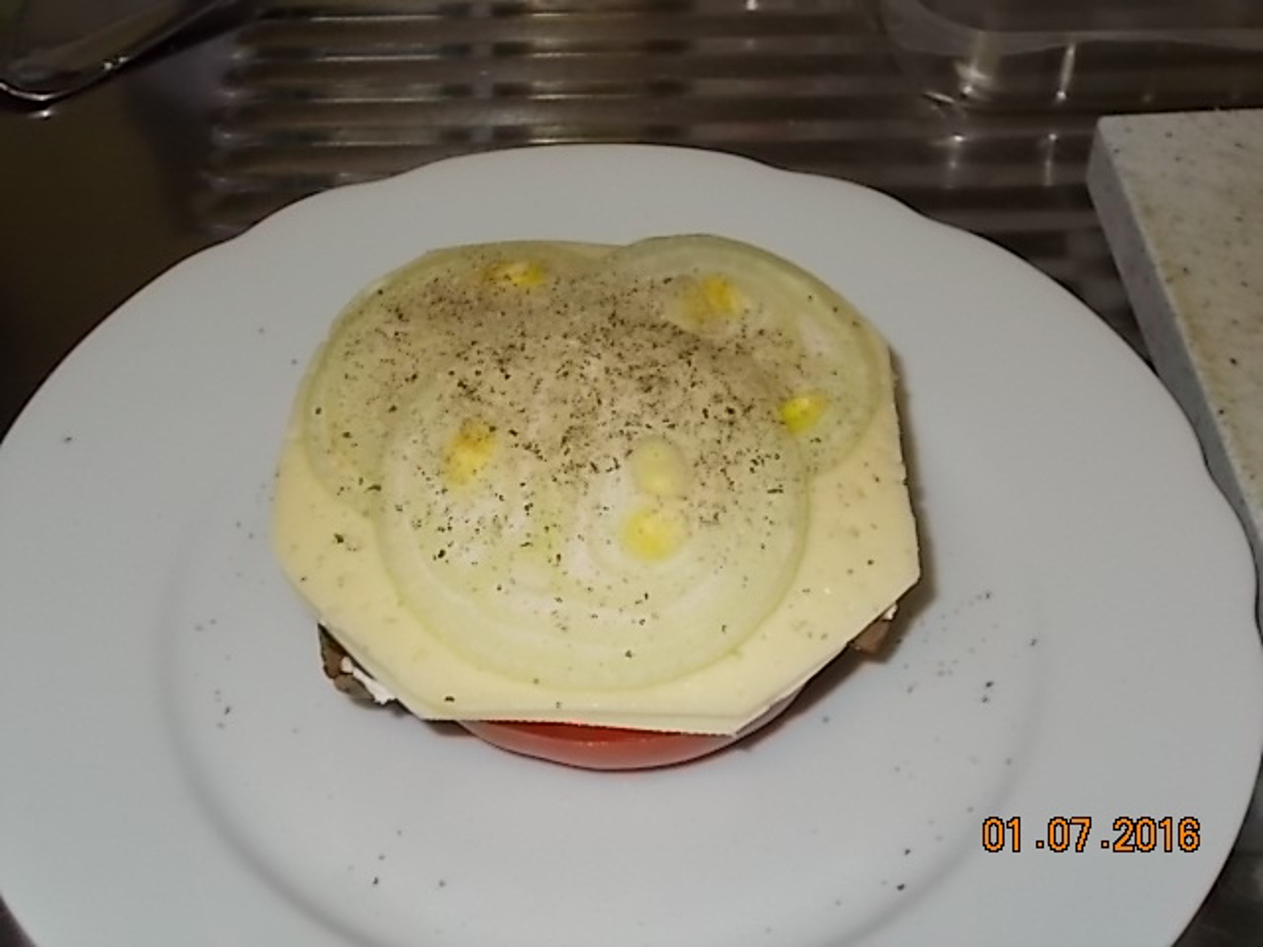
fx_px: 2116
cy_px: 474
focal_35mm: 58
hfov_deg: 33.2
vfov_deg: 25.2
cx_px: 632
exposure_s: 1/30
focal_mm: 10.3
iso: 200
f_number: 4.9
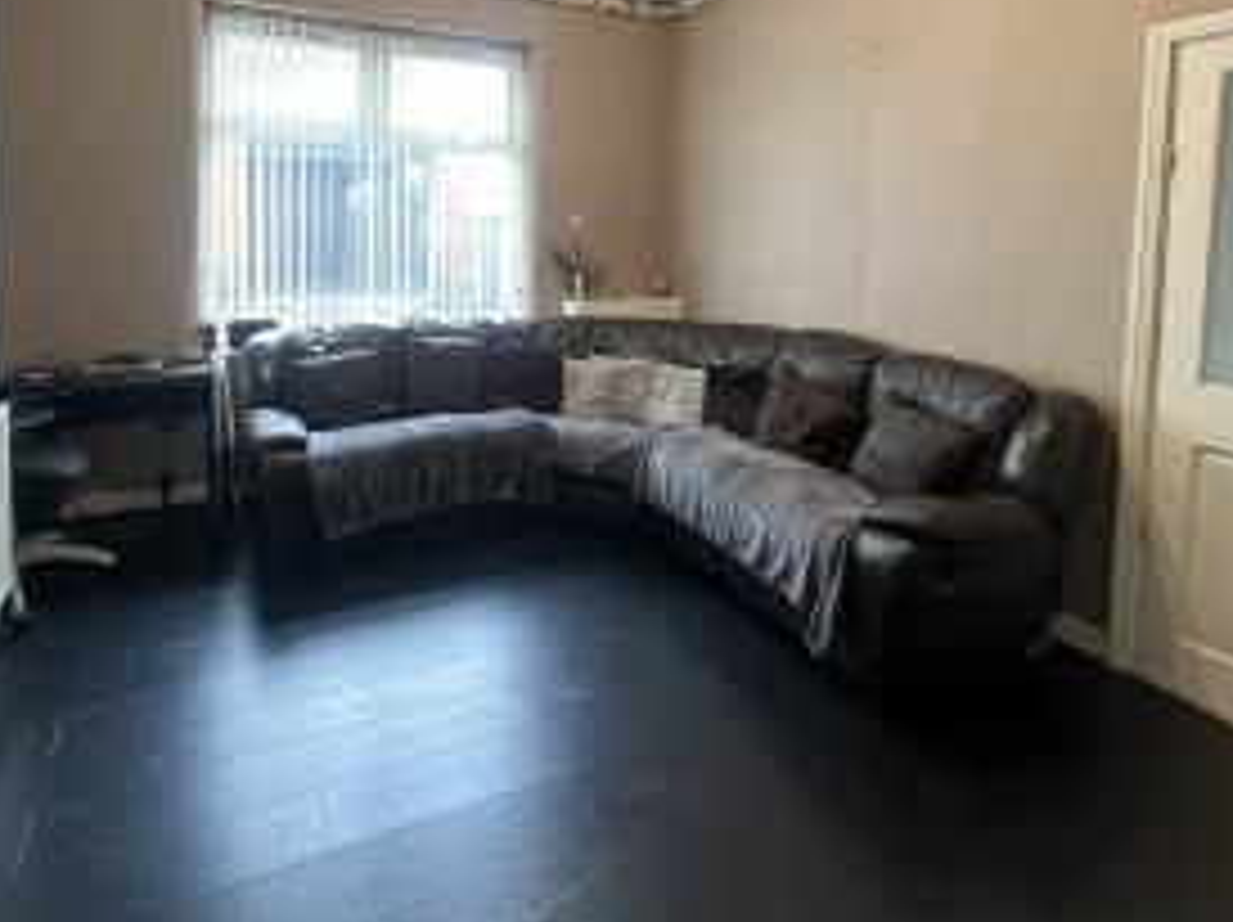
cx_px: 522
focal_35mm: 19
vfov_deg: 66.0
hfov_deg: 84.1
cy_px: 279
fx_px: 676
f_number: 1.8
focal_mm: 1.57
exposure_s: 1/48
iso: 1000
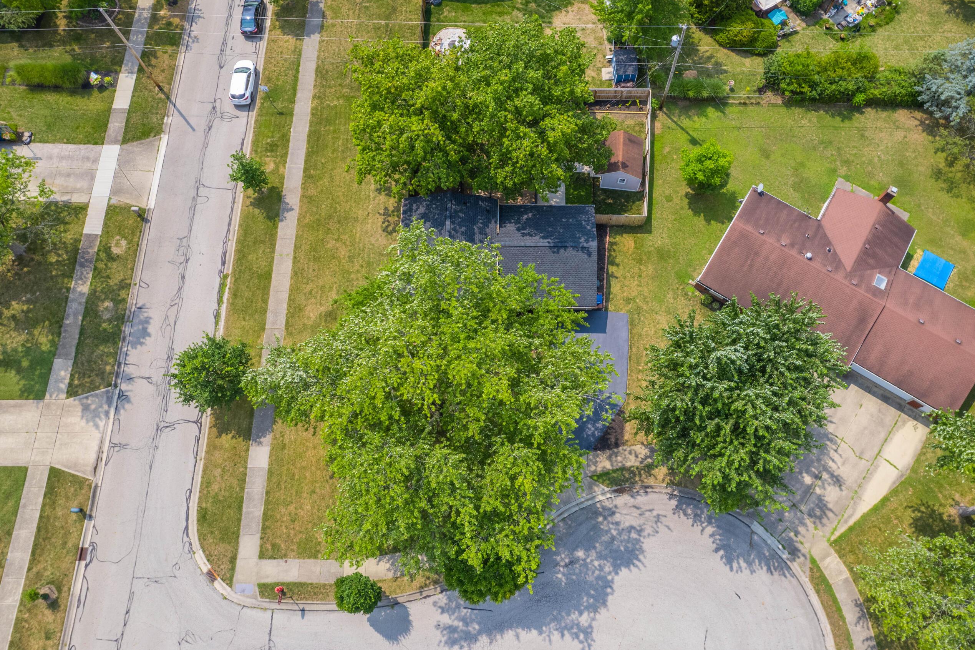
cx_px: 502
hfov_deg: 69.4
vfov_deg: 49.4
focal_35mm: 26
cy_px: 276
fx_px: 704
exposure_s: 1/1250
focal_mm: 8.38
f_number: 2.8
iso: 100
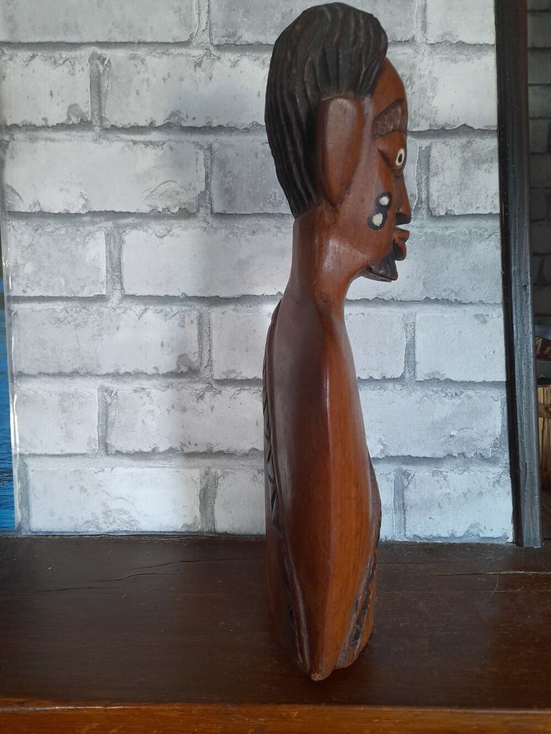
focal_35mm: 25
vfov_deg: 69.4
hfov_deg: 54.9
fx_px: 530
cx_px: 276
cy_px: 367
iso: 320
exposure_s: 1/33
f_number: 2
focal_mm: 4.6
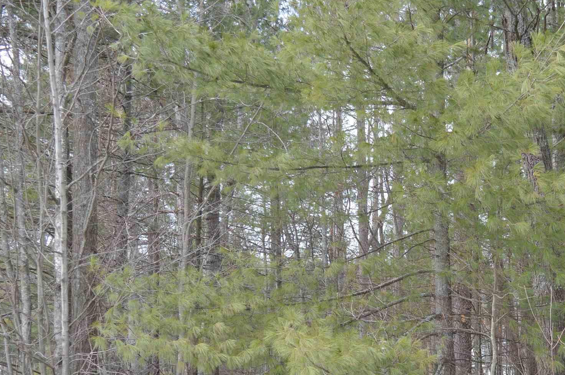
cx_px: 497
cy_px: 319
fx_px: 1176
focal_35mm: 75
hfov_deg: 26.2
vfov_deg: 17.9
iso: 140
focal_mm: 24
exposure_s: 1/125
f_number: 5.6
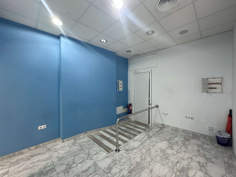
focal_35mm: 14
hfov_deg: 102.1
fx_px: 95
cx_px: 118
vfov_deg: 85.7
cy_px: 88
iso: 400
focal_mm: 2.22
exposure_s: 1/50
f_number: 2.2
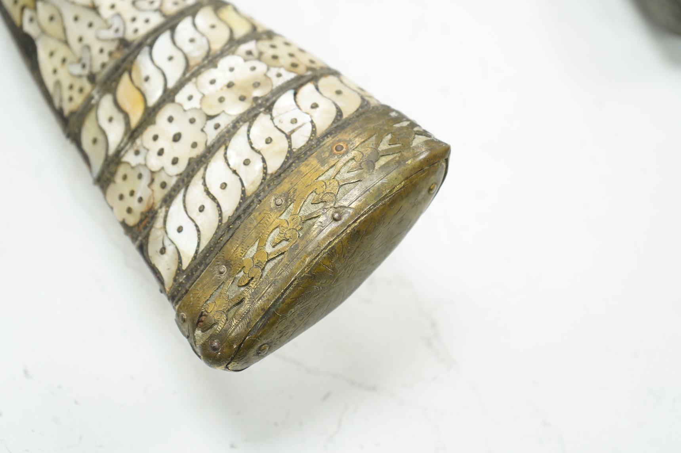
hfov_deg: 29.7
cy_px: 226
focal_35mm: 68
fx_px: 1285
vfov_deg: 20.0
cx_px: 340
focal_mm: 68
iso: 2500
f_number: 5.6
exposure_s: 1/125
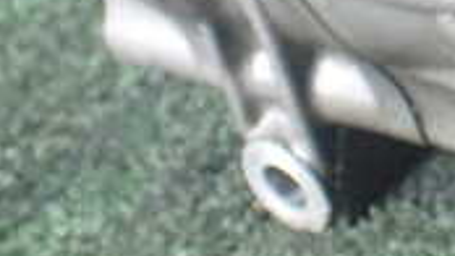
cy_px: -266
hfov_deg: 16.3
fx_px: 1364
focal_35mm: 113
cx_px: 782
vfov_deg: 9.9
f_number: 2.3
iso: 800
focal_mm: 5.4
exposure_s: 1/100
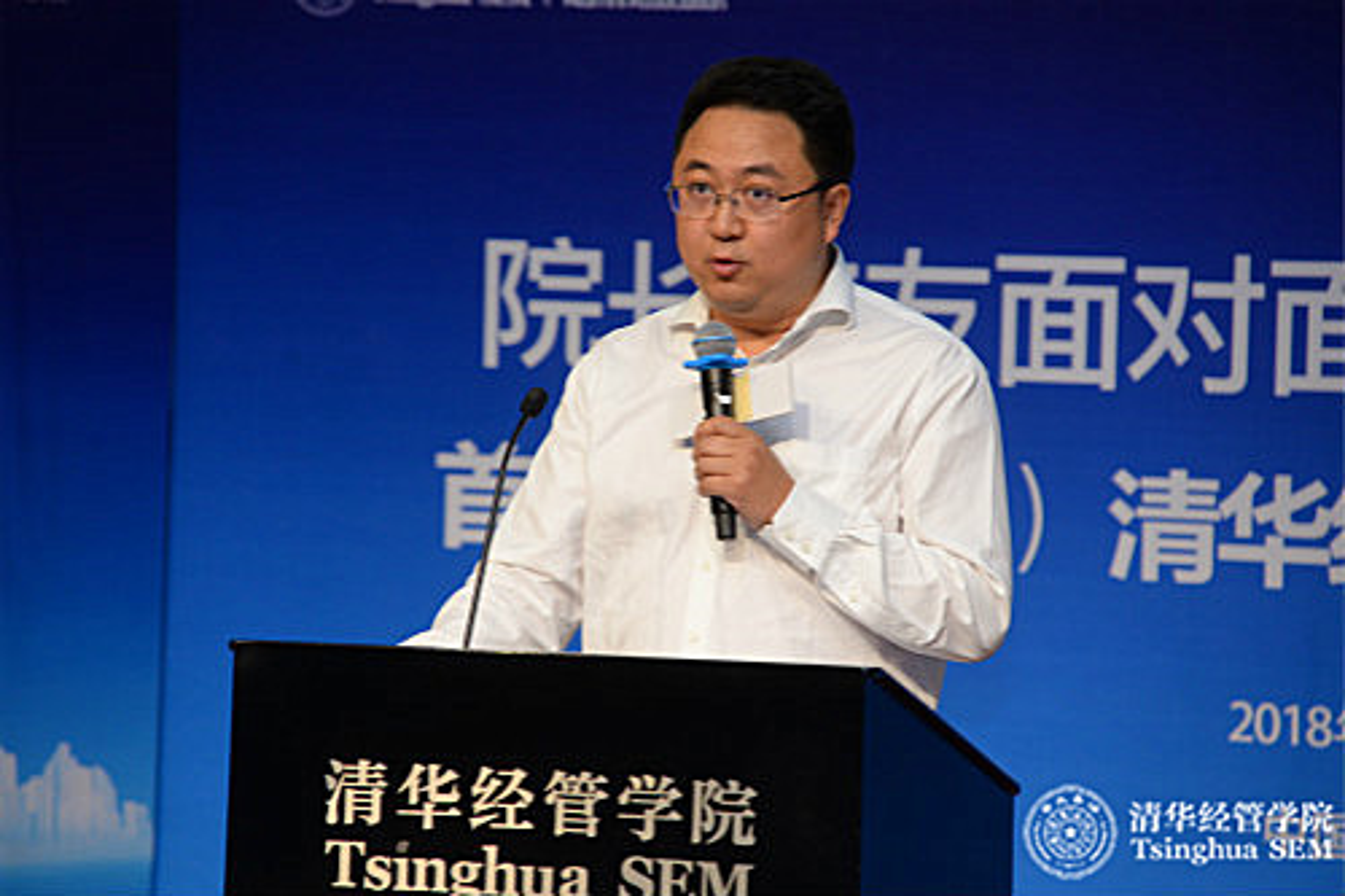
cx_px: 672
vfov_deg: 6.9
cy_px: 448
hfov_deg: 10.3
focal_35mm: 200
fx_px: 7469
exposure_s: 1/160
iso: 1600
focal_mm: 200
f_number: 5
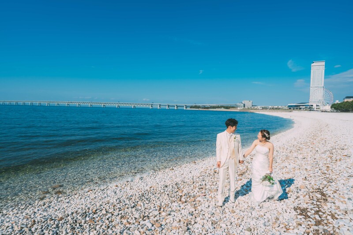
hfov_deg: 84.0
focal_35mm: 20
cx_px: 176
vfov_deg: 61.9
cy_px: 118
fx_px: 196
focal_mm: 20
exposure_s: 1/2000
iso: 100
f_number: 3.2
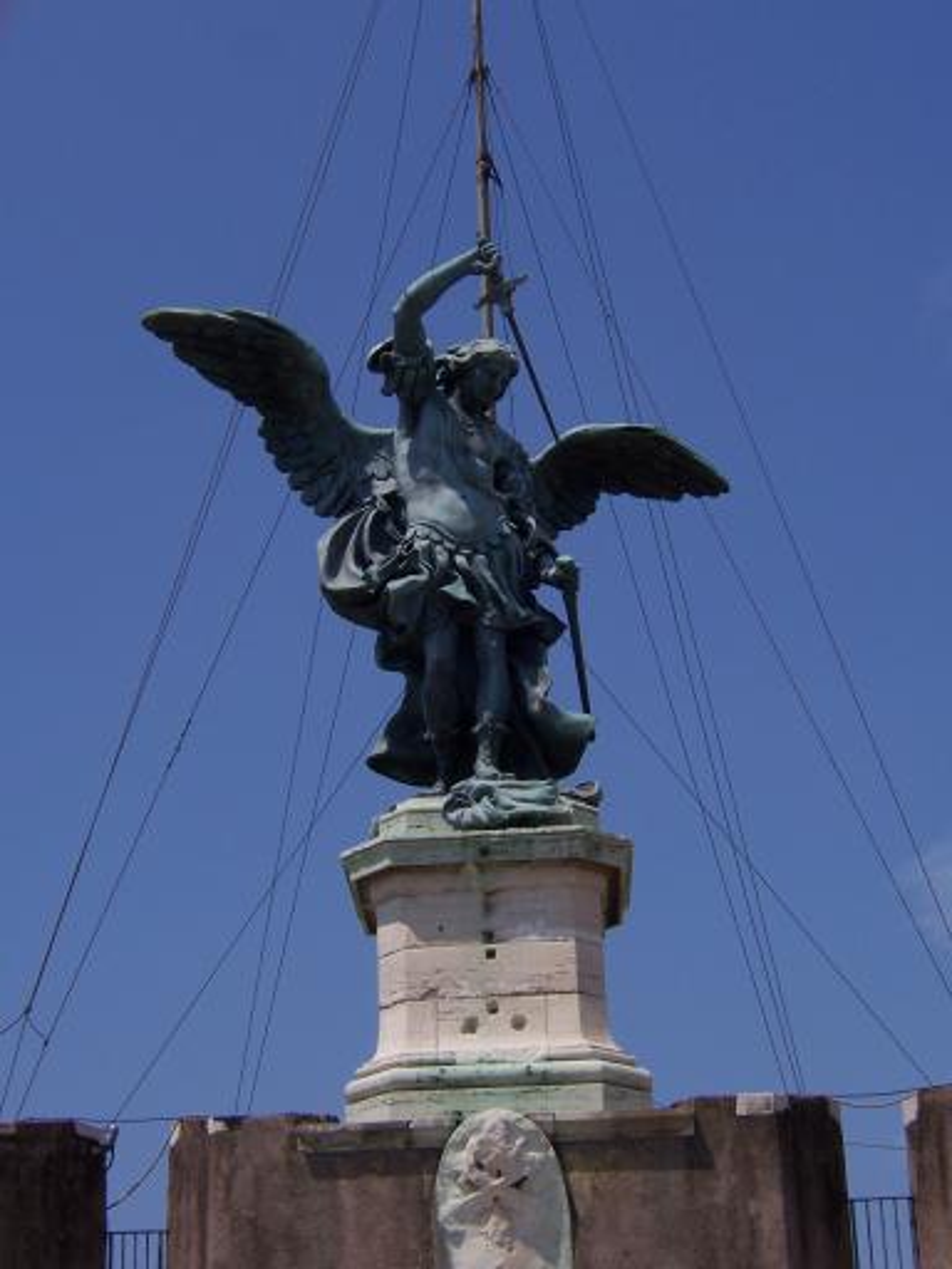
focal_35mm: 66
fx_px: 2420
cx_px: 476
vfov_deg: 29.4
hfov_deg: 22.3
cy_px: 634
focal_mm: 11
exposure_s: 1/750
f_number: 6.7
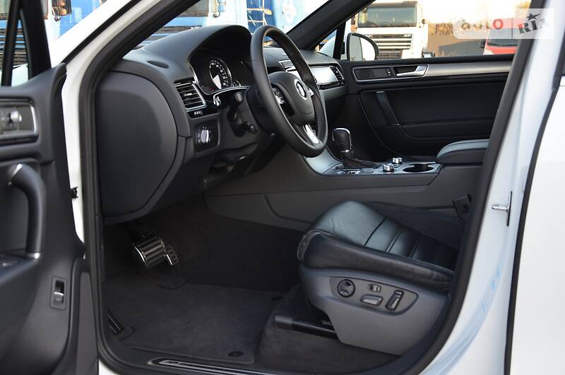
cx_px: 282
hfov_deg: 43.7
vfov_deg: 29.7
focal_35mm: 45
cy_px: 188
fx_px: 705
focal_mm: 30
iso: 400
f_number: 4.5
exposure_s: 1/100
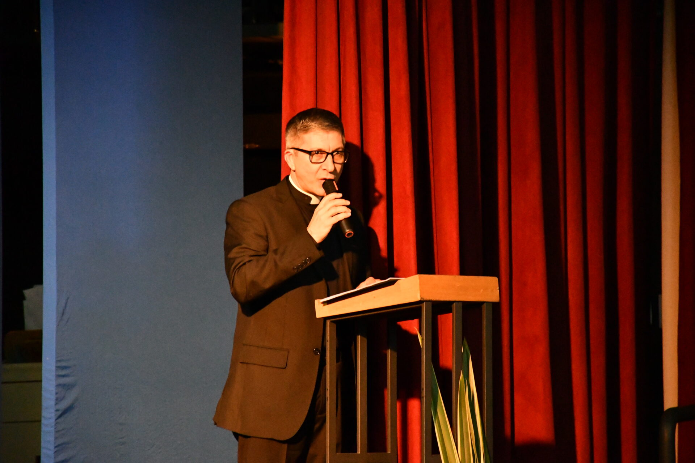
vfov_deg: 6.5
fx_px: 4054
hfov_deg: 9.8
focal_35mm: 210
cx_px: 348
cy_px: 232
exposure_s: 1/200
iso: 12800
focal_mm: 140
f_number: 5.6
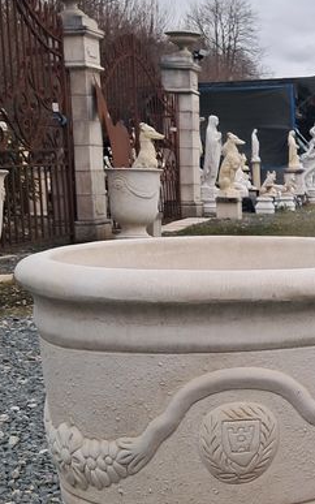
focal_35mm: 74
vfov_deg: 27.8
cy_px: 290
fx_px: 1016
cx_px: 479
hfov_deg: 16.1
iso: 50
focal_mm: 4
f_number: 1.8
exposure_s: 1/100
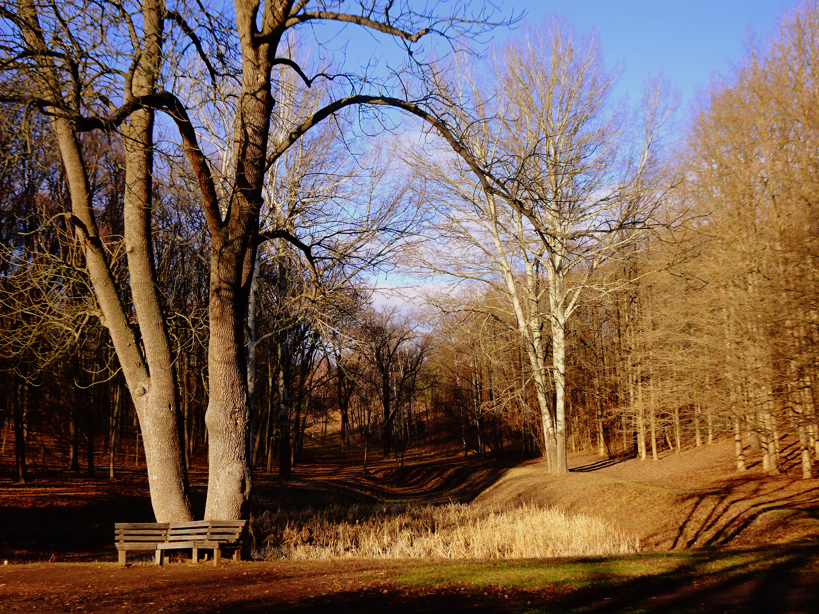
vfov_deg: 31.5
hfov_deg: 41.2
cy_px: 307
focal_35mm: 46
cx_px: 410
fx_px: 1088
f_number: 4.5
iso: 80
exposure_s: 1/320
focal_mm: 7.87
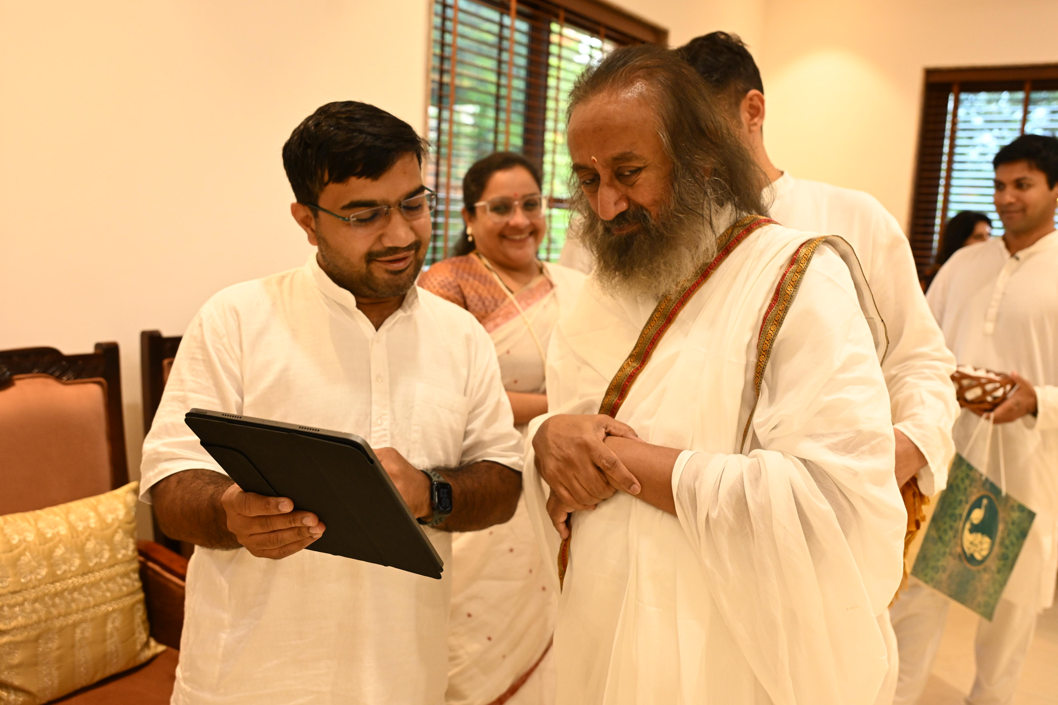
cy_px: 341
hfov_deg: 60.3
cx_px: 554
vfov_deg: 42.3
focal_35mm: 31
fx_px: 911
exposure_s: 1/160
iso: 2000
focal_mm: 29
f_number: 4
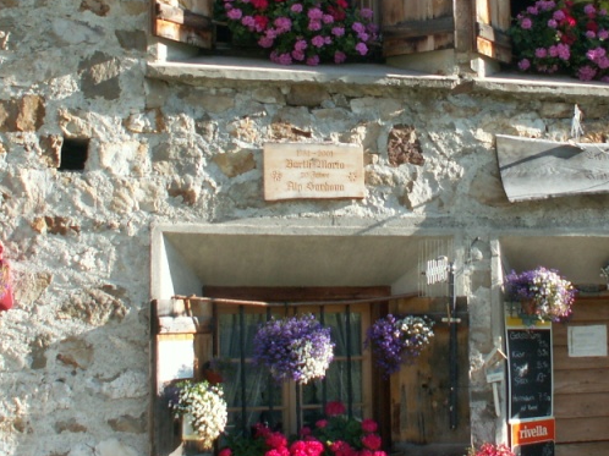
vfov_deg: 20.2
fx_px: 1266
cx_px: 413
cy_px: 99
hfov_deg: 26.9
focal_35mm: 72
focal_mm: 5.86
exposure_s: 1/100
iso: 50
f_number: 4.5
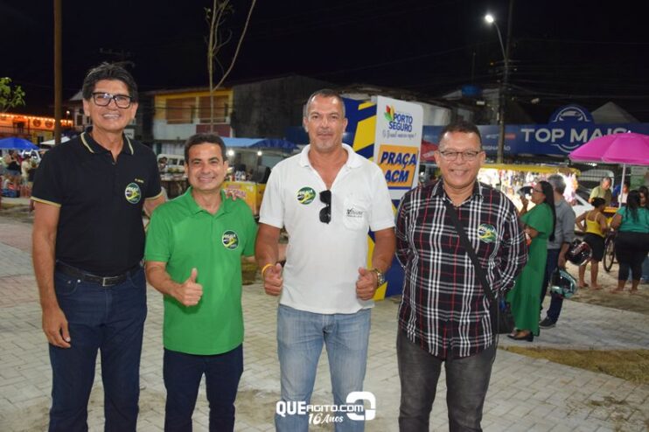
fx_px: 568
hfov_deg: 59.5
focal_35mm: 32
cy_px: 216
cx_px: 324
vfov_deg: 41.7
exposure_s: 1/60
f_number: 3.8
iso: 1400
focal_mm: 21
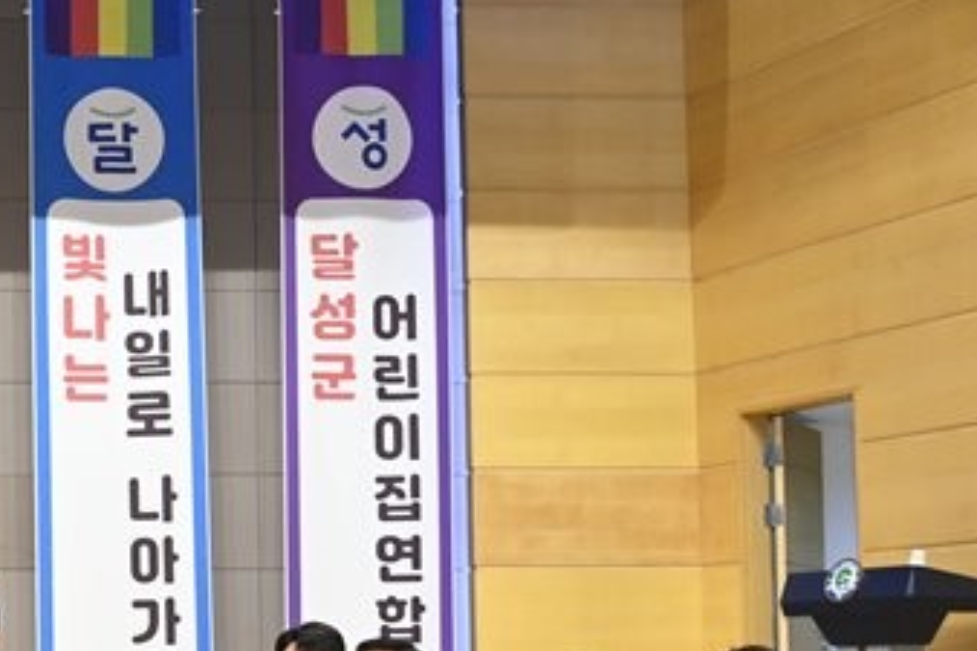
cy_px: 558
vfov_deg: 18.7
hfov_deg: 26.1
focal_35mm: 72
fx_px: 1953
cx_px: -78
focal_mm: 27
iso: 4000
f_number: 5.6
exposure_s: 1/200
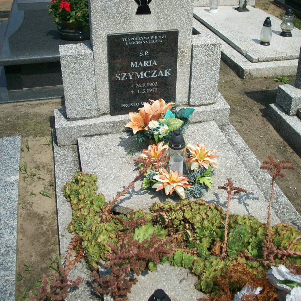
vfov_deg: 38.2
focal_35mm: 44
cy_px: 122
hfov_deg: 38.3
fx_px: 433
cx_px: 150
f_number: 5.6
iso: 80
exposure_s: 1/593
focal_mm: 6.2
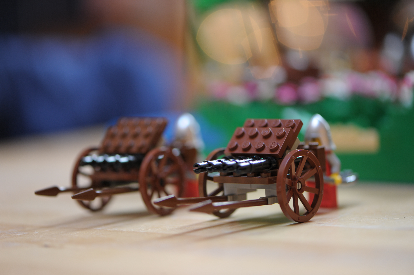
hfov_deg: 19.5
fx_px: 1207
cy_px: 138
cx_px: 207
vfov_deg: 13.0
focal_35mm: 105
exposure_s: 1/50
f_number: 3
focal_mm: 105
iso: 800
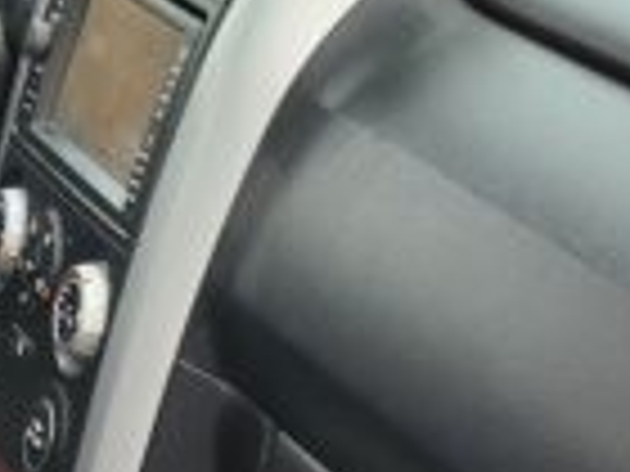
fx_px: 2493
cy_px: 845
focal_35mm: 137
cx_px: -248
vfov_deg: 10.2
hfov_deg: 13.7
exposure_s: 1/100
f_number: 1.8
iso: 125
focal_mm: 5
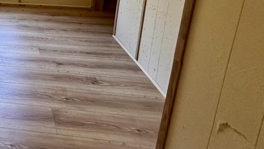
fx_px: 252
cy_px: -44
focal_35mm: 36
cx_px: -32
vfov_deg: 27.5
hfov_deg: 42.3
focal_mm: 2.22
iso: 250
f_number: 2.2
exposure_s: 1/120
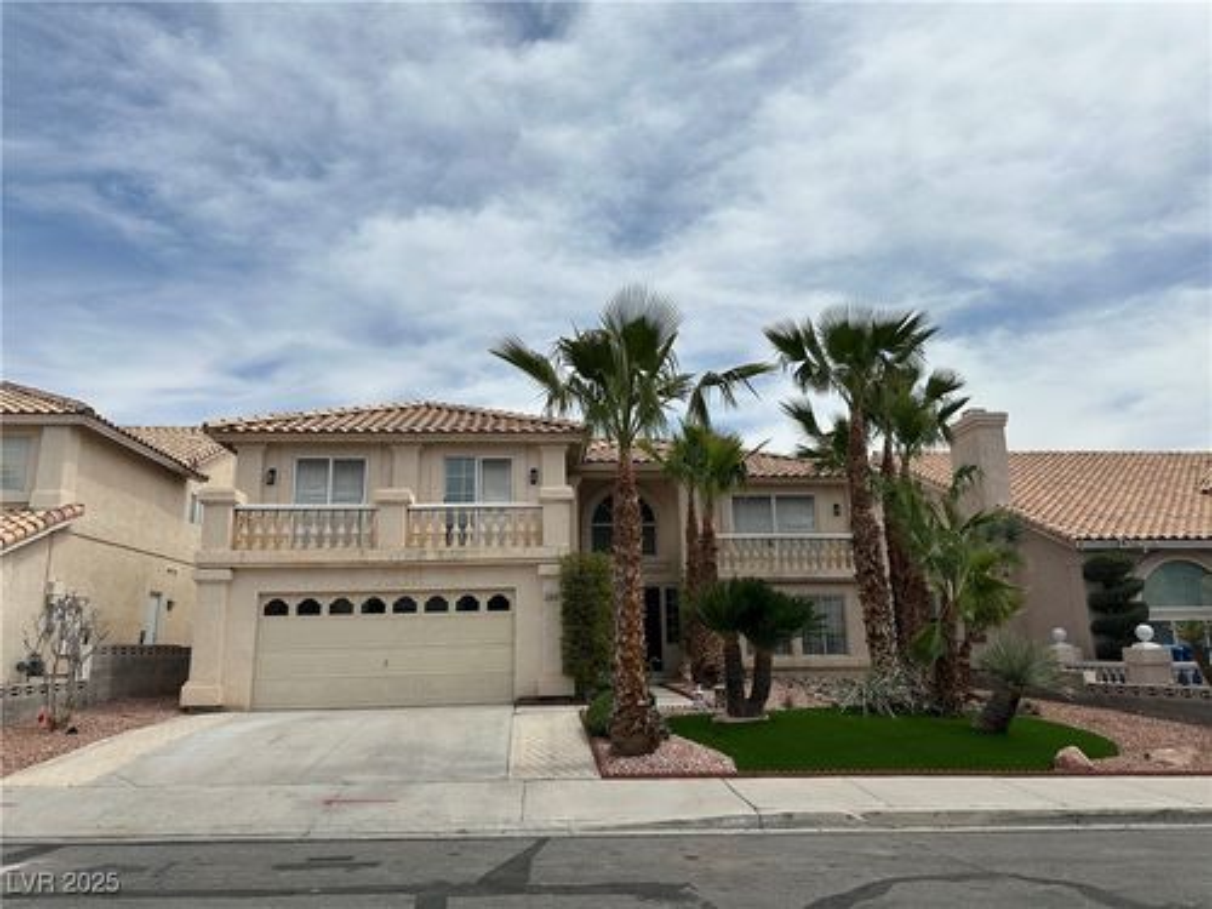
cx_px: 606
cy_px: 454
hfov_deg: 71.6
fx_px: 840
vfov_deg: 56.8
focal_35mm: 24
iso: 80
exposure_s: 1/8197
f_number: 1.78
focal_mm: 6.86
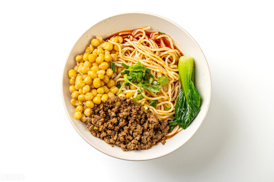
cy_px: 91
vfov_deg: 24.6
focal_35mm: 55
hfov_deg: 36.3
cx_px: 137
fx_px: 418
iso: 1000
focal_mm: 55
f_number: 8
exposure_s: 1/125
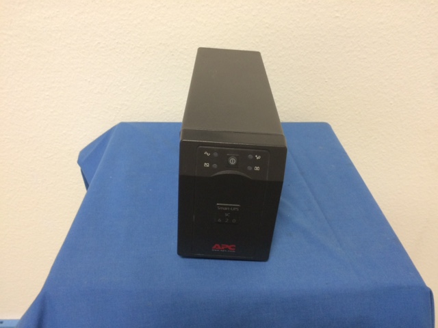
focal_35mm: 29
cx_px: 219
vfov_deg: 48.2
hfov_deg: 61.7
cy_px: 164
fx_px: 367
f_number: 2.2
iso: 200
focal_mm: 4.15
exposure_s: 1/33
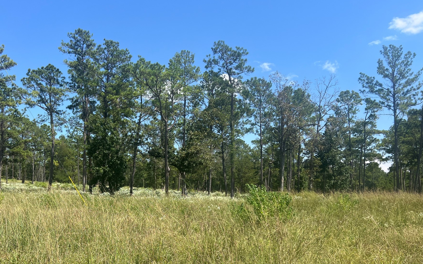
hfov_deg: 59.4
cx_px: 183
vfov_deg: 38.9
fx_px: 369
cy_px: 178
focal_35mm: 32
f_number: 1.5
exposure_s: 1/2841
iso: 50
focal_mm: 5.7
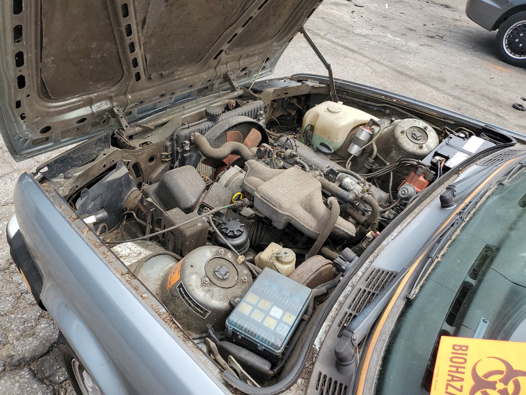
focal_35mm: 26
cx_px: 263
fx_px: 395
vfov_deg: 53.1
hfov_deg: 67.3
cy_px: 198
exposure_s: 1/833
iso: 50
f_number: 1.5
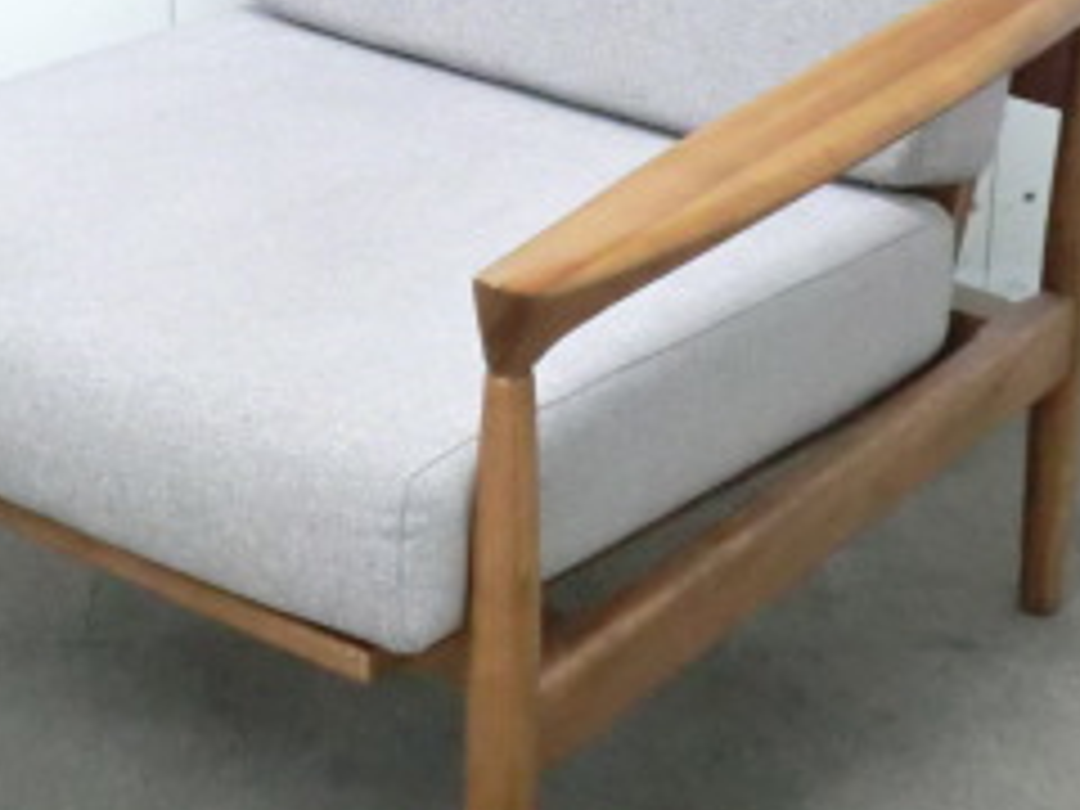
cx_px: 396
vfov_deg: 12.2
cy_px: 50
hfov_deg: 16.4
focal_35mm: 120
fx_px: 3744
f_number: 4.3
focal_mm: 8.2
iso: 800
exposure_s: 1/25
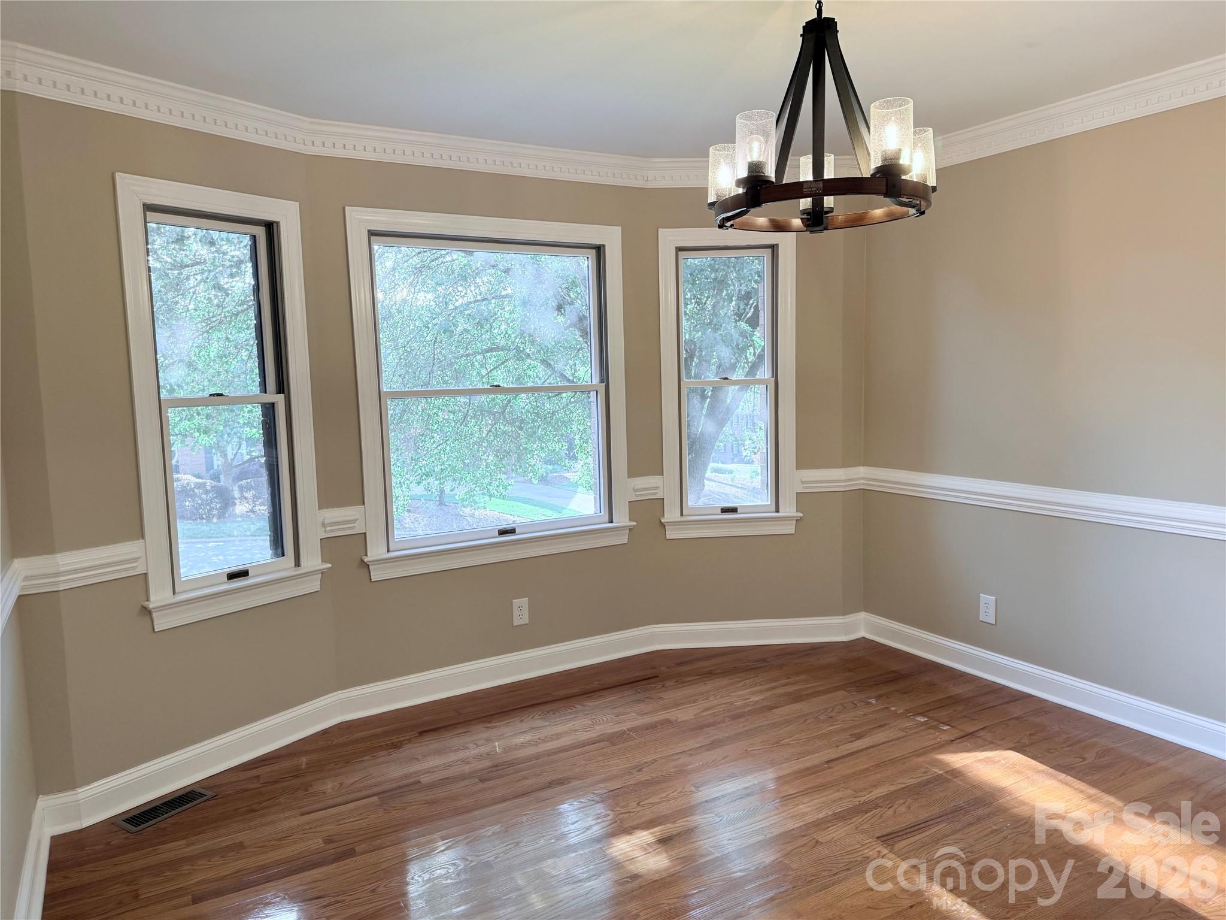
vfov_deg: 56.8
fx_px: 850
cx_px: 613
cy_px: 460
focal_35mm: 24
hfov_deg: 71.6
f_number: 1.78
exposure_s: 1/171
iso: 125
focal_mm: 6.76
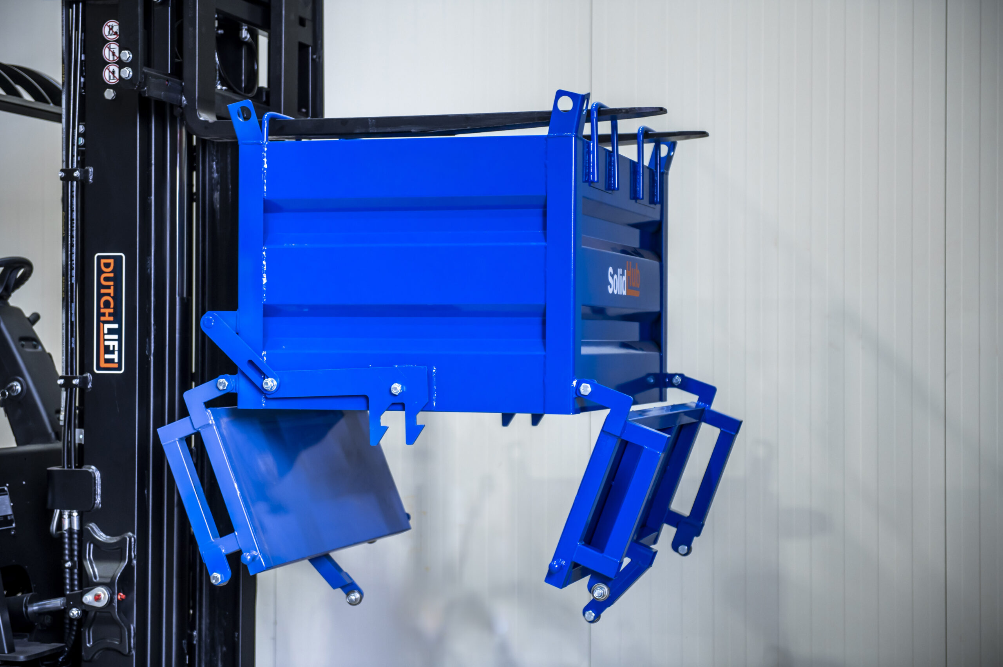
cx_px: 502
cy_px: 334
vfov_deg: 20.6
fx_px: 1837
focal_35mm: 66
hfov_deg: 30.5
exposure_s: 1/50
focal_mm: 66
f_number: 2.8
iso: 1000
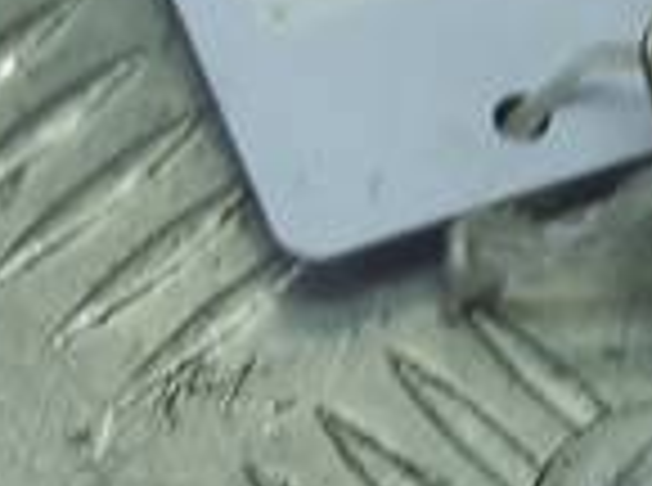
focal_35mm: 177
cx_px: 436
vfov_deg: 7.8
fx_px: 3326
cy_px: 1156
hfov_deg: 11.2
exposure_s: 1/50
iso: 40
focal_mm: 4.6
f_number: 1.8
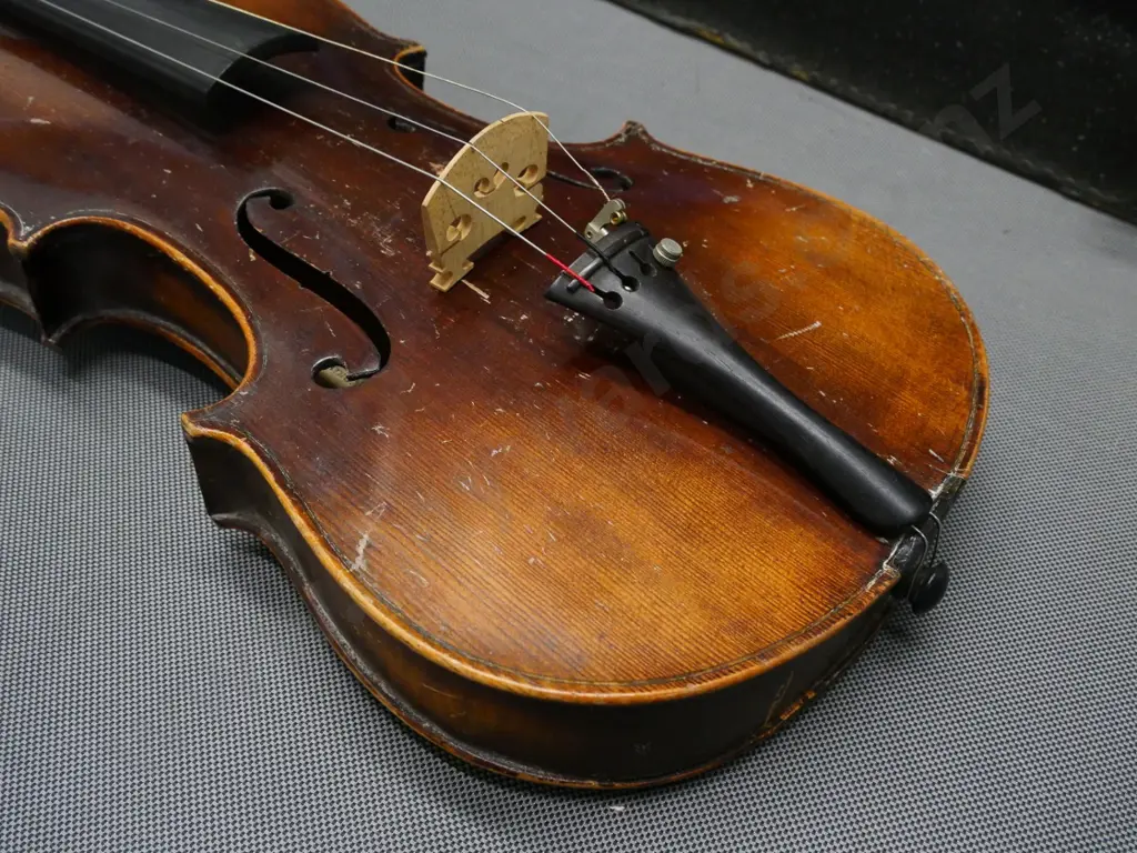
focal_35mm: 34
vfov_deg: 41.8
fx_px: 1117
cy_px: 426
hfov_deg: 54.0
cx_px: 568
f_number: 6.3
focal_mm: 17
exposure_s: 1/125
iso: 3200
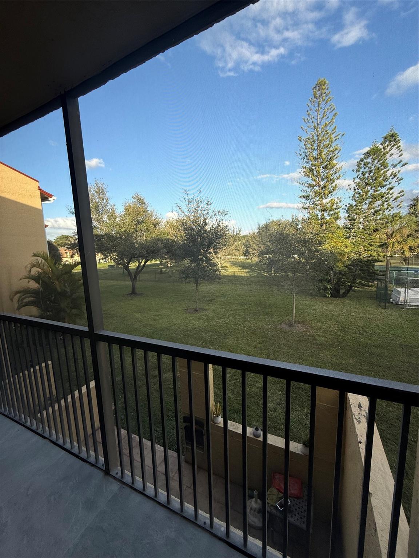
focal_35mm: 14
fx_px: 226
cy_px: 279
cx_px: 210
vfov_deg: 102.1
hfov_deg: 85.7
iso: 50
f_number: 2.2
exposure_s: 1/424
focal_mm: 2.22
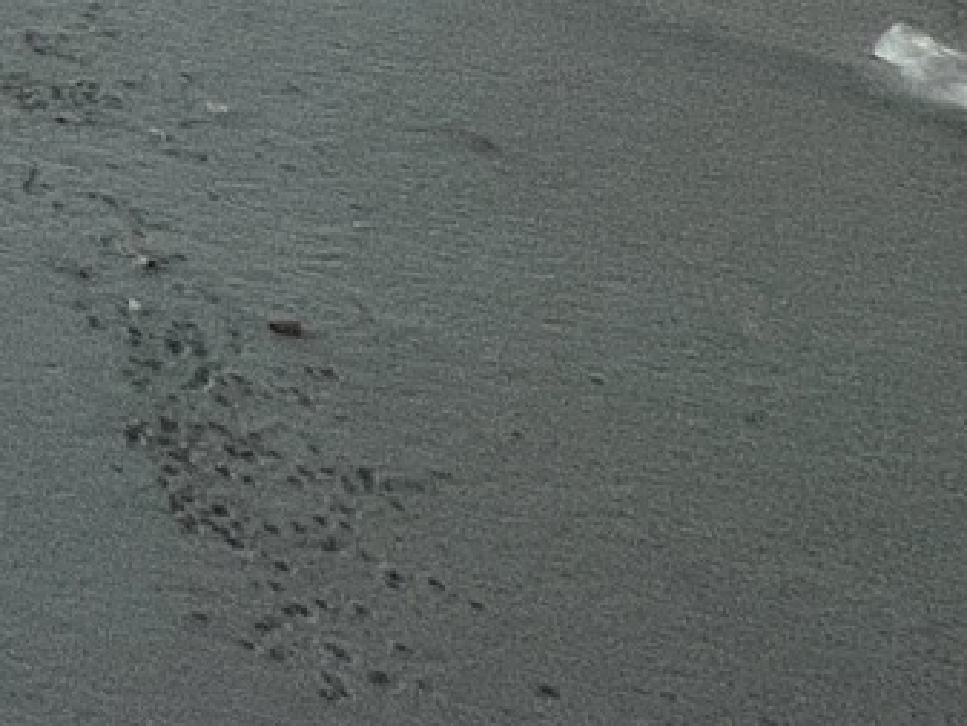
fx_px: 2068
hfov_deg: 12.5
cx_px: -1750
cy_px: -990
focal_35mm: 74
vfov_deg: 14.1
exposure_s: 1/99
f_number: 1.8
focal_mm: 1.57
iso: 100
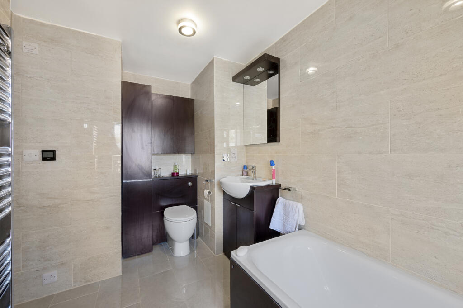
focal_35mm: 14
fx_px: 180
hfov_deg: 104.3
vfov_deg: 81.1
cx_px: 232
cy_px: 154
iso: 200
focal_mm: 14
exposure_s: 1.3
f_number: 16
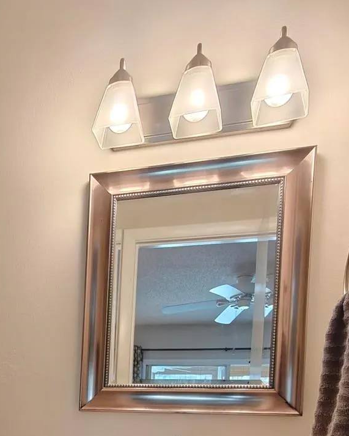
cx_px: -23
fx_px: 542
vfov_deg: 38.3
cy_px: 449
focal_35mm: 42
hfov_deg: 32.0
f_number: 2
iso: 400
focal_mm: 2.3
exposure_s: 1/120
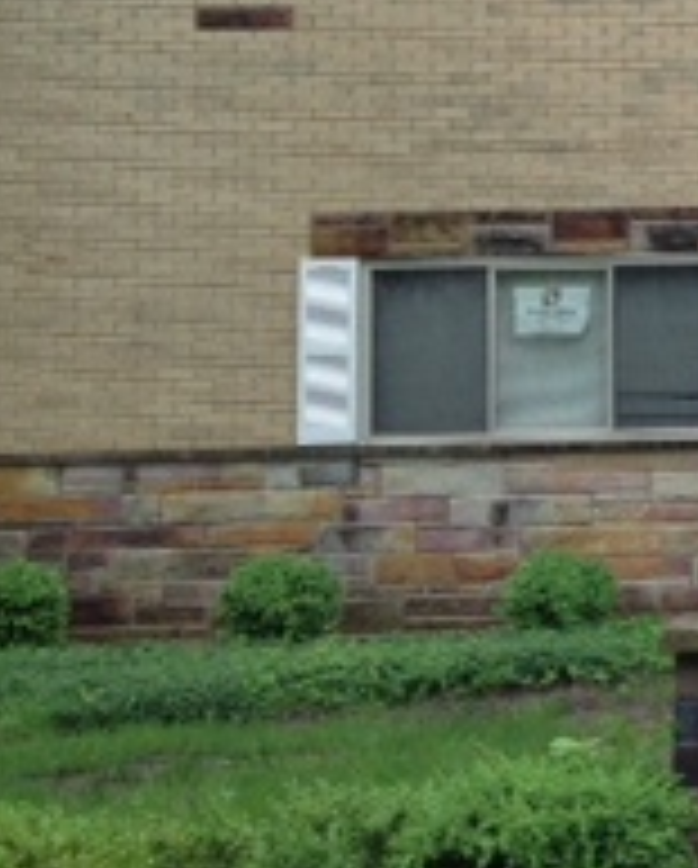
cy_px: 184
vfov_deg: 16.9
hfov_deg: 12.6
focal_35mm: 113
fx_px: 2911
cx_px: 1193
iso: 80
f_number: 2.4
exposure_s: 1/120
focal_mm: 4.28
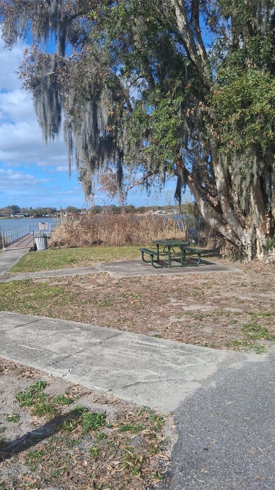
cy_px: 250
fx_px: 376
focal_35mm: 29
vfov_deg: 66.1
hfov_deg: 39.9
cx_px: 101
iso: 25
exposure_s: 1/547
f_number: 1.8
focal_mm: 3.98
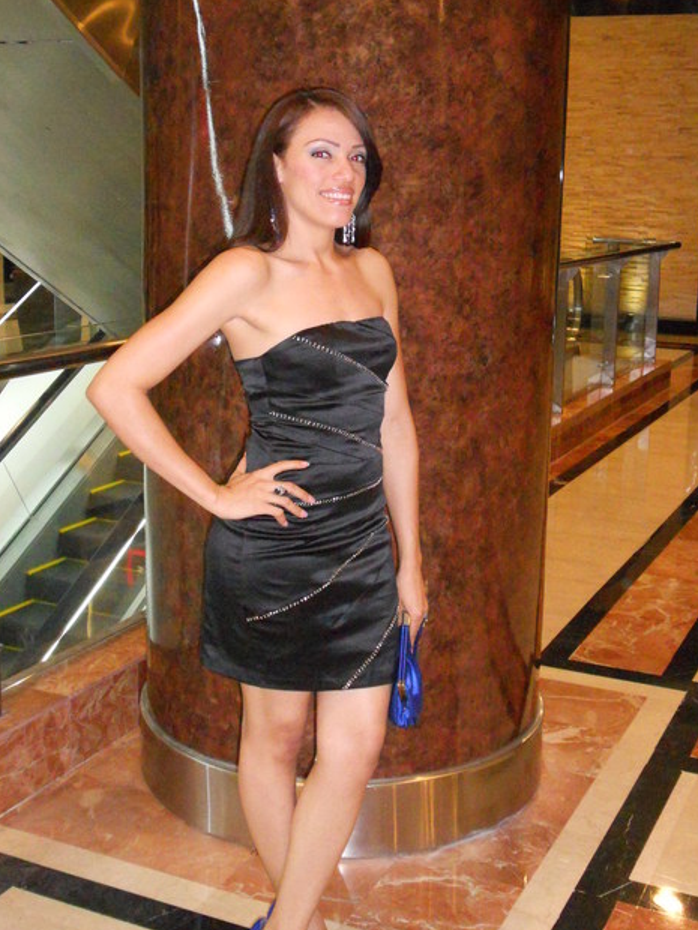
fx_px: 1317
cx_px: 326
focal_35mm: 49
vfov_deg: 38.9
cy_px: 448
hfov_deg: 29.7
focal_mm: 6.9
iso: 1000
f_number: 3.9
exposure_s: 1/30
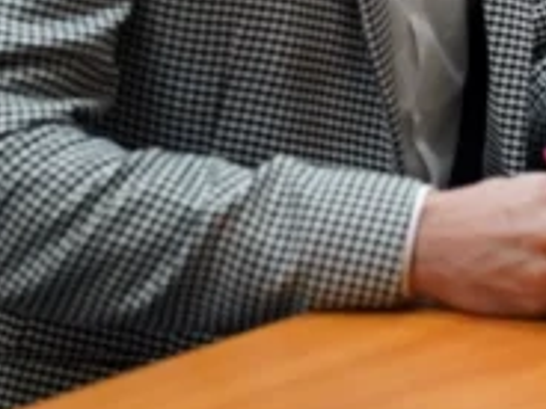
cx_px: 938
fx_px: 4180
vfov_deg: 5.6
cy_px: -166
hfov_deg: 7.3
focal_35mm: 265
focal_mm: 66
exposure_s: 1/400
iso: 2500
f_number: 3.2
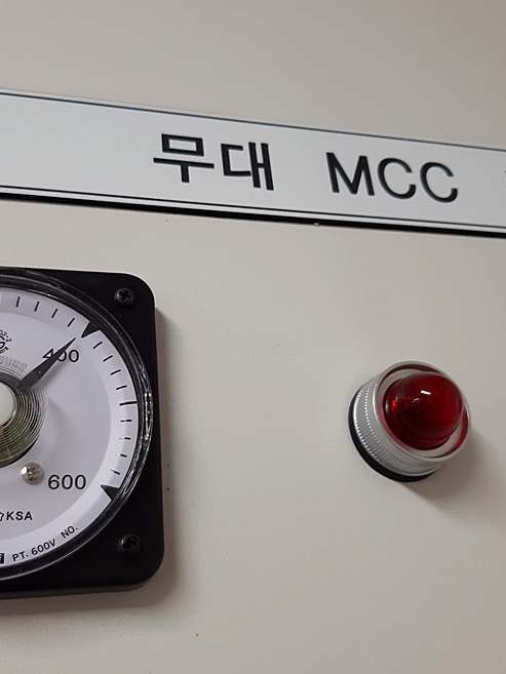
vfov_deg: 50.1
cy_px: 332
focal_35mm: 37
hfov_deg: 38.7
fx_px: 721
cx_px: 240
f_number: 1.7
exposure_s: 1/60
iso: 200
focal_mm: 3.93
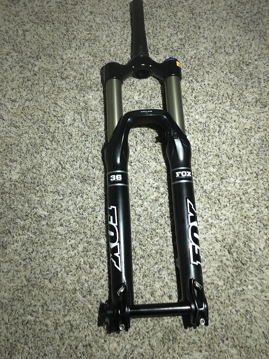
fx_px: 300
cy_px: 180
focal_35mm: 29
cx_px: 134
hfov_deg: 48.2
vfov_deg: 61.7
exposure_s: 1/4
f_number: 2.2
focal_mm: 4.15
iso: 100
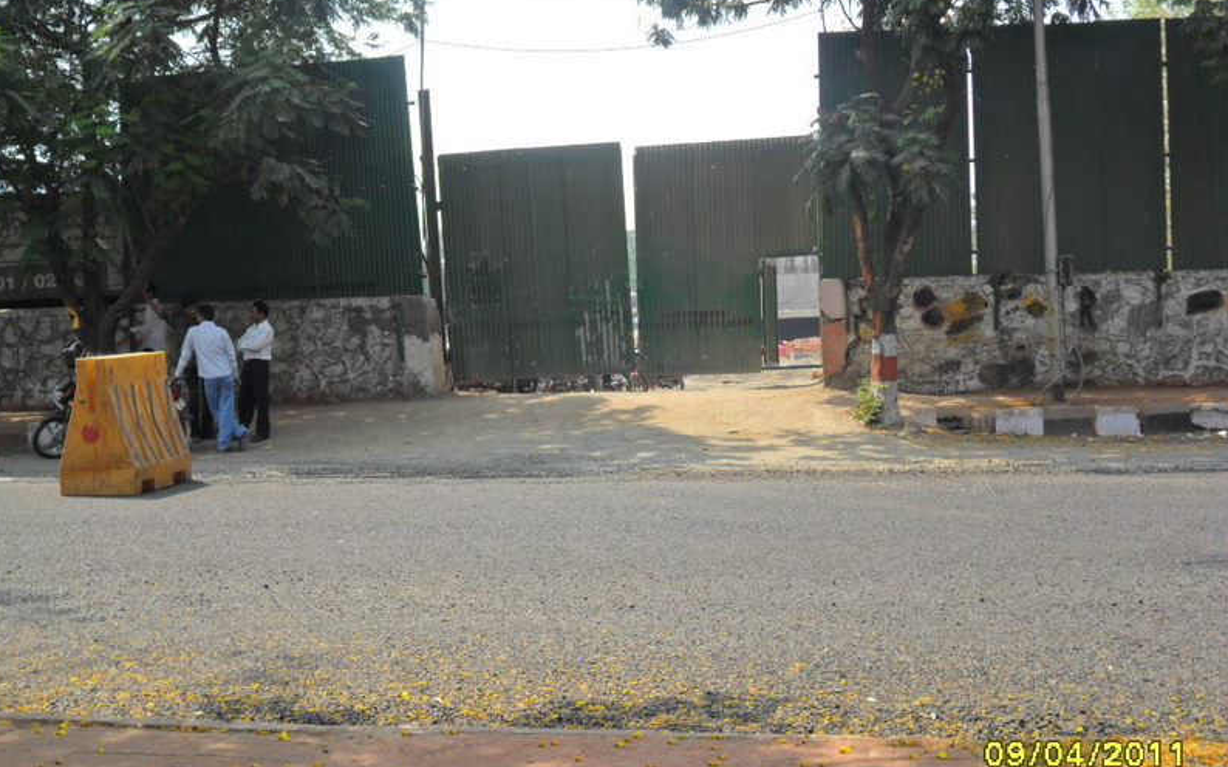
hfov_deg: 42.7
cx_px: 612
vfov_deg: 27.4
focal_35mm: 47
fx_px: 1573
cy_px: 379
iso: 100
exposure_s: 1/350
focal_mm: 7.8
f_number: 4.5
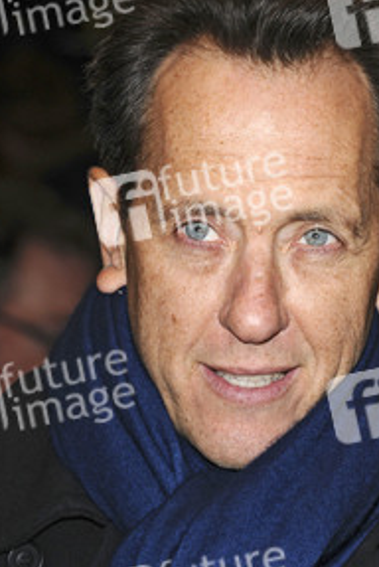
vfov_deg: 12.3
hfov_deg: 8.2
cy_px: 298
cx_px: 250
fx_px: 2631
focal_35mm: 167
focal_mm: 80
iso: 400
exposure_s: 1/200
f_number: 5
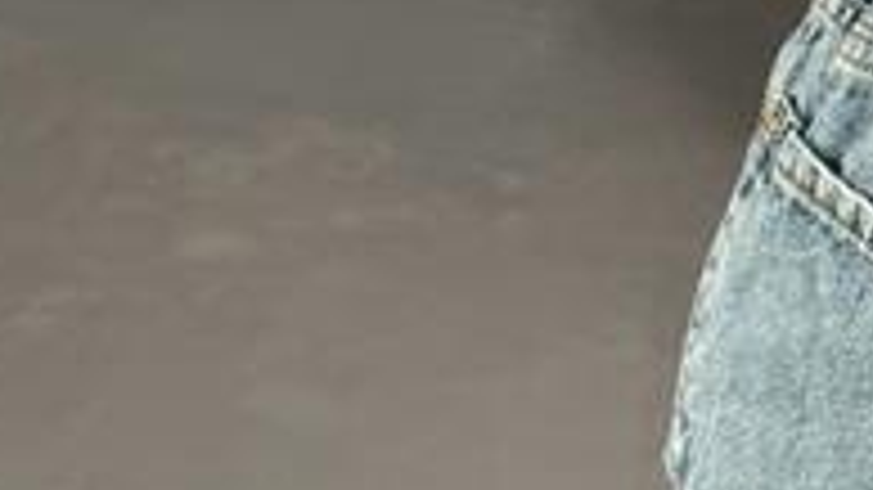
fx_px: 2939
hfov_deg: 15.9
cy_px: 283
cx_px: 1195
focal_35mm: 127
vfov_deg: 9.5
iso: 80
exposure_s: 1/121
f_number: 1.78
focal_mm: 6.76
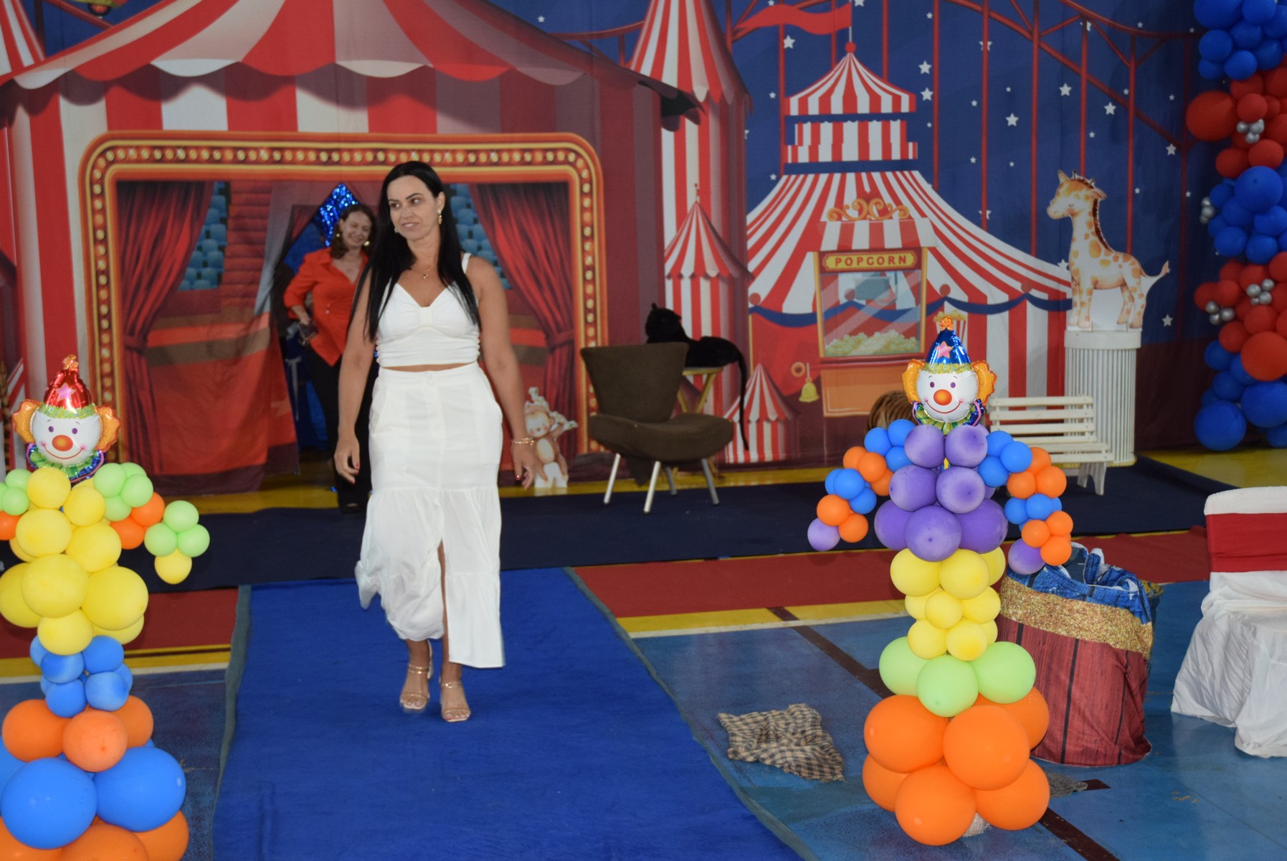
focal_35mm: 46
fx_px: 1664
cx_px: 644
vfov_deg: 29.0
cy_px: 430
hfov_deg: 42.3
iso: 1100
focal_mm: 31
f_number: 4
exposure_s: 1/60
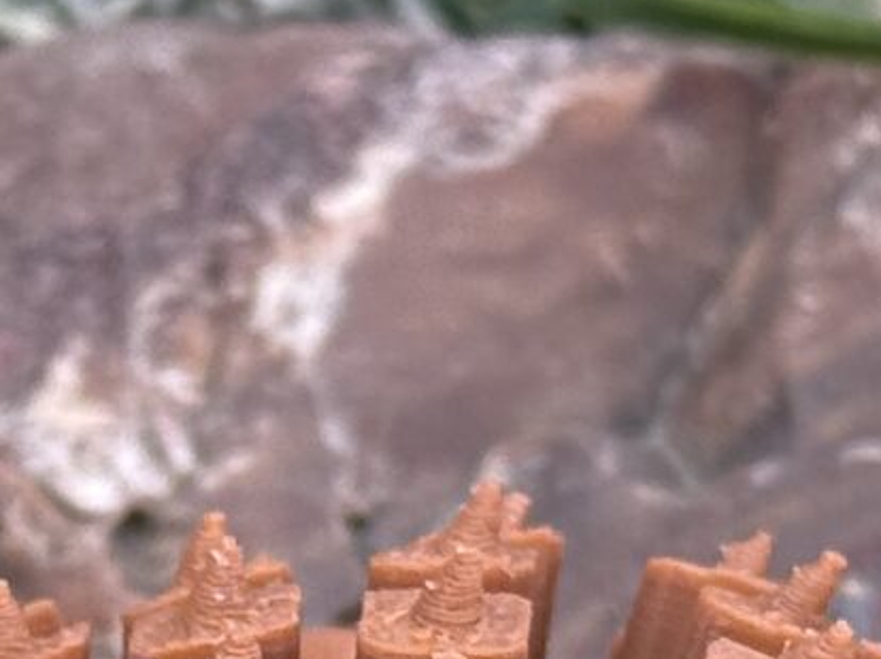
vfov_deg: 5.0
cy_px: 1063
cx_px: 613
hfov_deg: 6.7
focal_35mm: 297
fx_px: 7554
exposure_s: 1/601
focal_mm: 6.76
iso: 64
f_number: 1.78
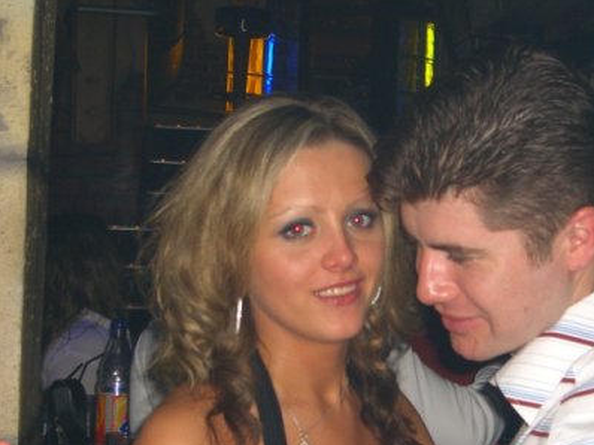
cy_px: 333
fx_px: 1475
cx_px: 363
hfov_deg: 22.7
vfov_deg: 17.1
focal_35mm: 86
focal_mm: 11.8
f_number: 3.6
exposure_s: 1/60
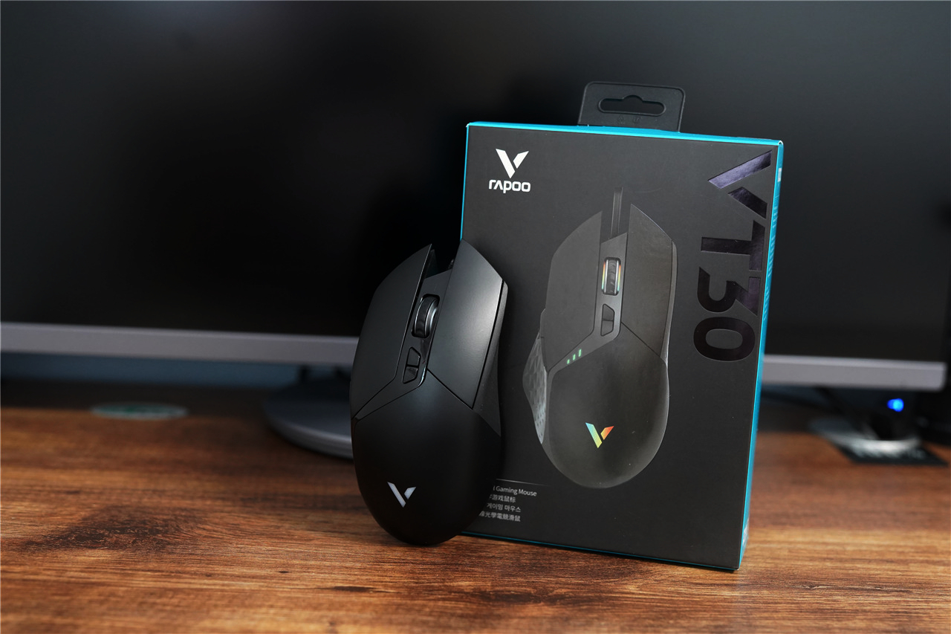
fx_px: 1321
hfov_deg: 39.6
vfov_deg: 27.0
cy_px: 317
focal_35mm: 50
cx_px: 476
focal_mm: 50
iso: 3200
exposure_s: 1/50
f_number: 3.5
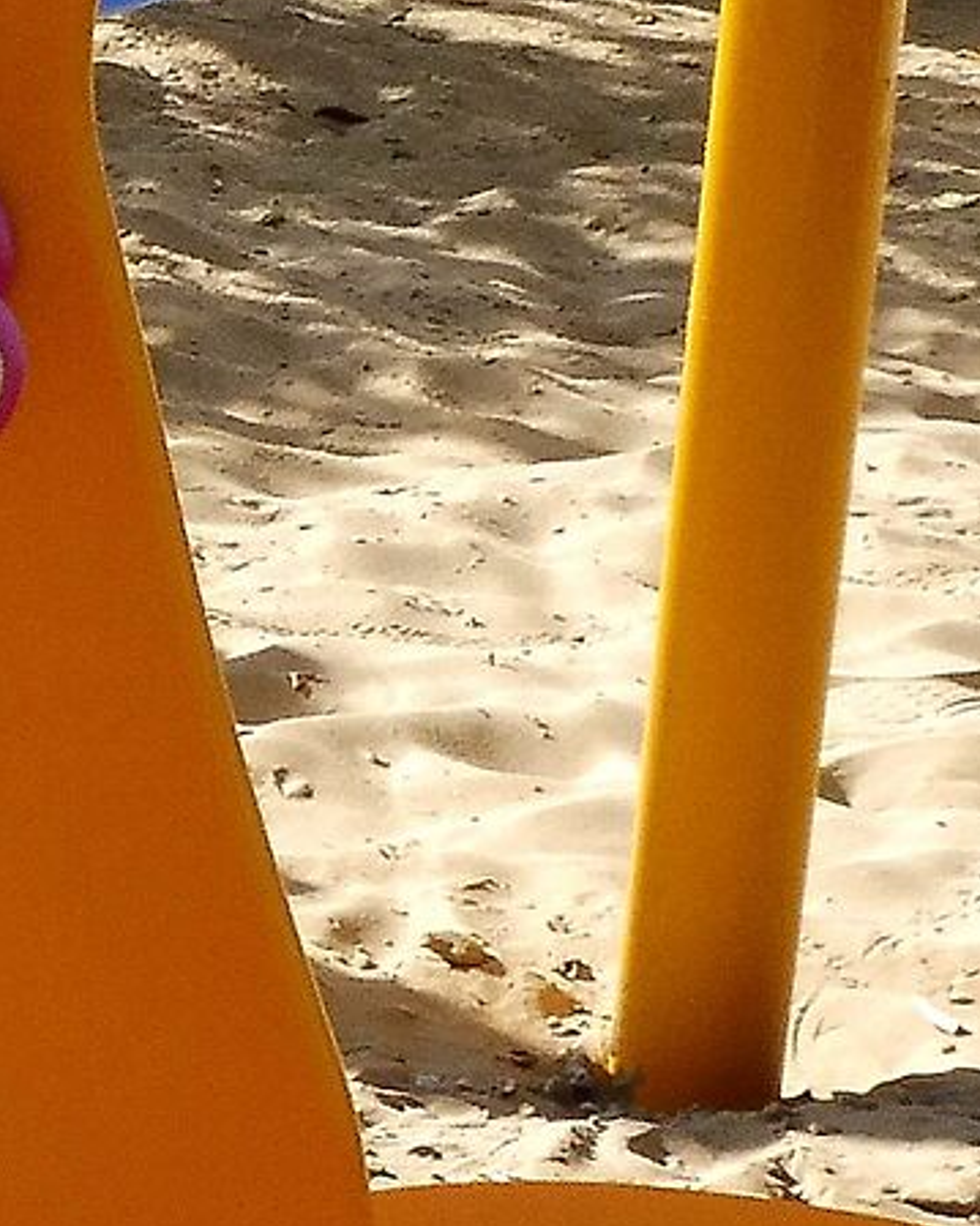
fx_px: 7761
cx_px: -1534
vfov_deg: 9.0
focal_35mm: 214
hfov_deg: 6.8
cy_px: 554
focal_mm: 7.4
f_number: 5.6
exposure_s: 1/250
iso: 100
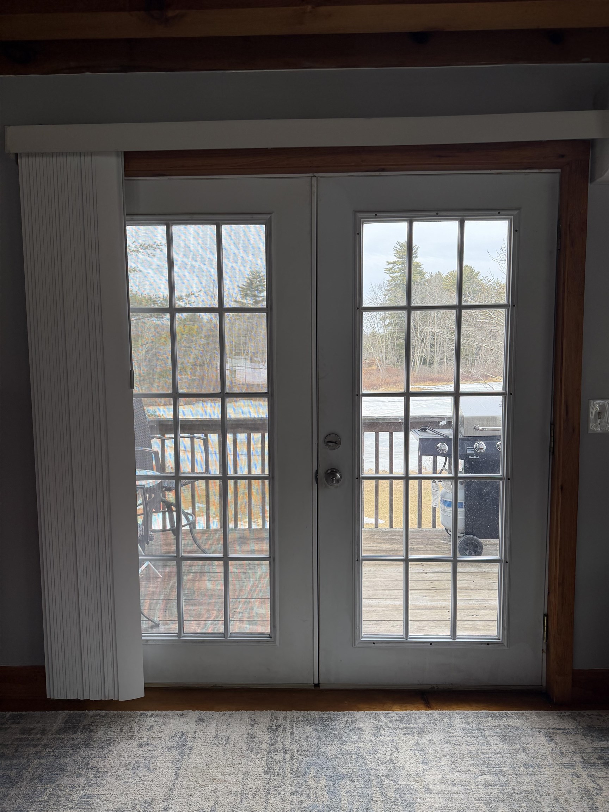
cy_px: 406
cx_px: 304
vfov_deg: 71.6
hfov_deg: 56.8
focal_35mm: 24
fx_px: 563
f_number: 1.78
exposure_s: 1/584
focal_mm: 6.76
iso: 100
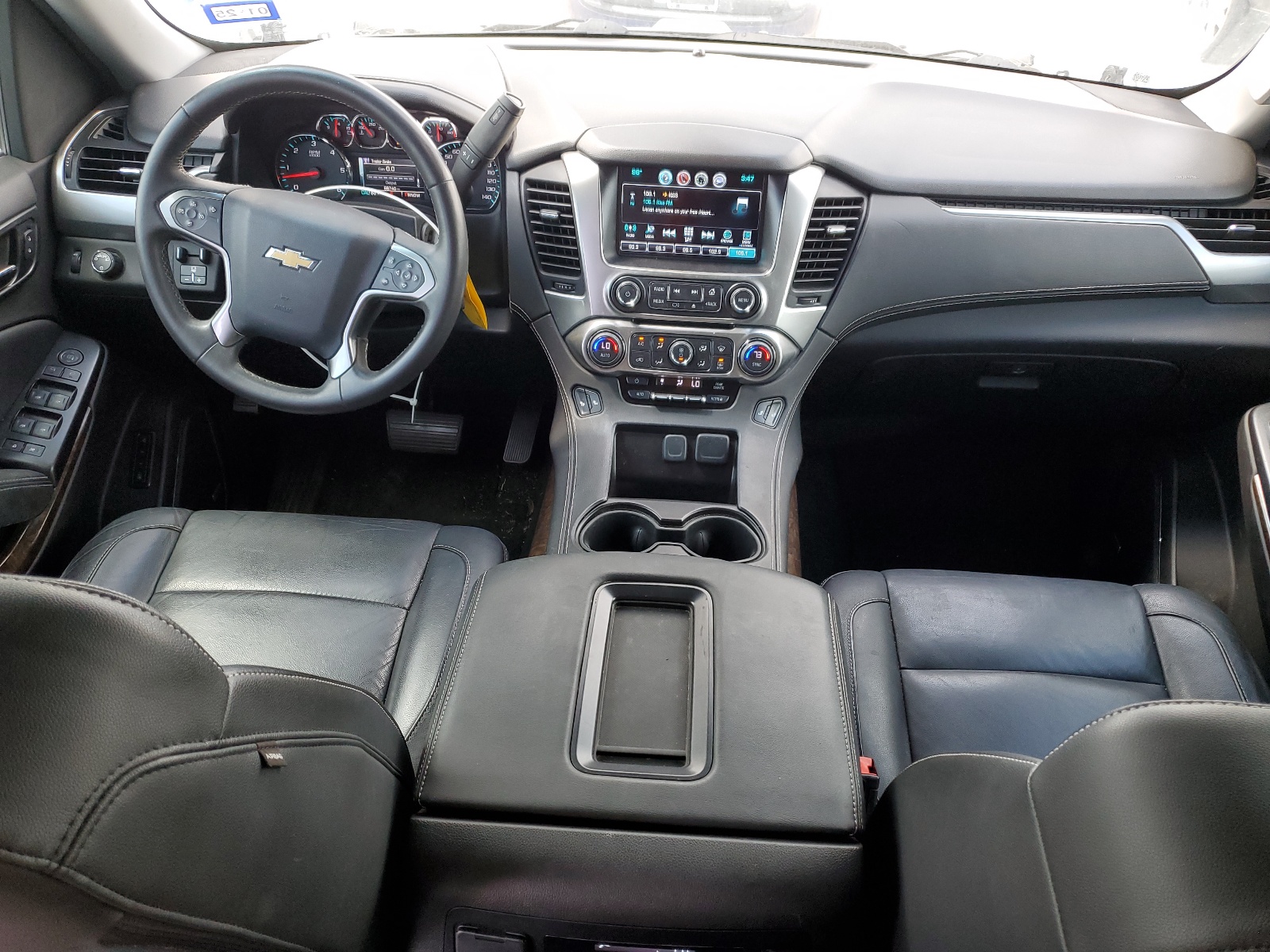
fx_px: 954
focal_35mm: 26
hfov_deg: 67.3
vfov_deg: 53.1
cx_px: 635
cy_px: 476
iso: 73
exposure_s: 1/120
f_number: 1.5
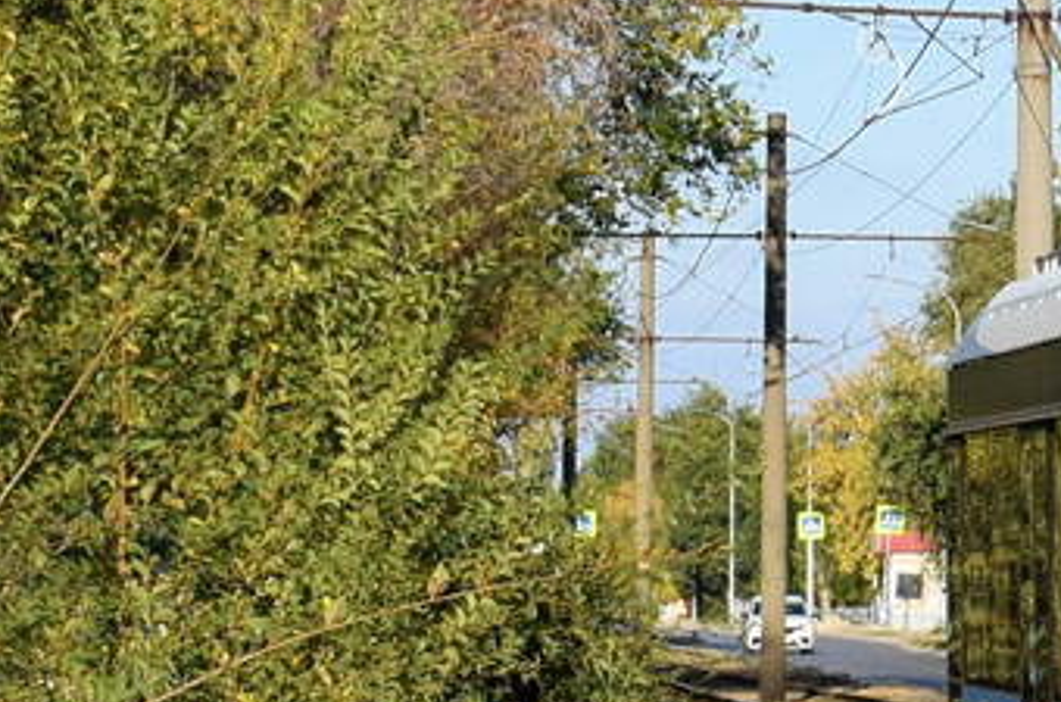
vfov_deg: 6.4
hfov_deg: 9.5
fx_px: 6234
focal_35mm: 212
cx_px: 1435
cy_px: 55
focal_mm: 32
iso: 200
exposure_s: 1/500
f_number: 8
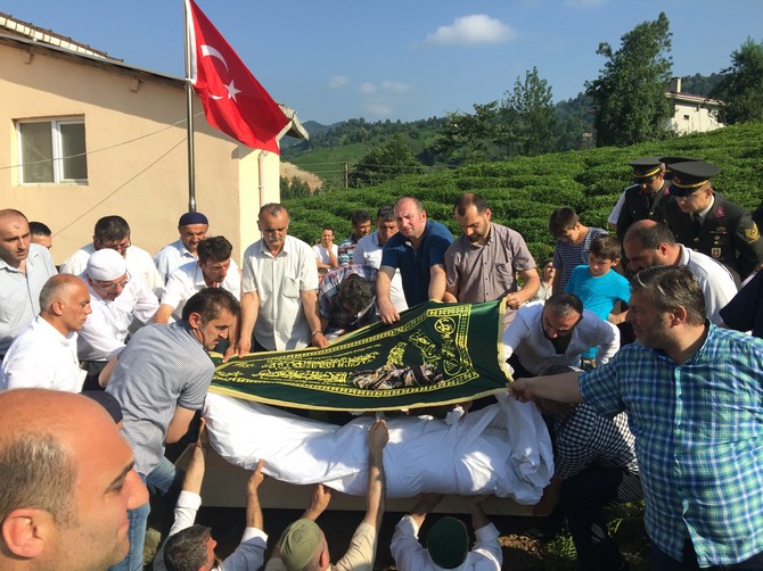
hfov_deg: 61.7
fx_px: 639
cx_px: 382
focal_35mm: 29
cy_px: 286
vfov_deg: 48.2
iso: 32
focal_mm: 4.15
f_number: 2.2
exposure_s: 1/1464
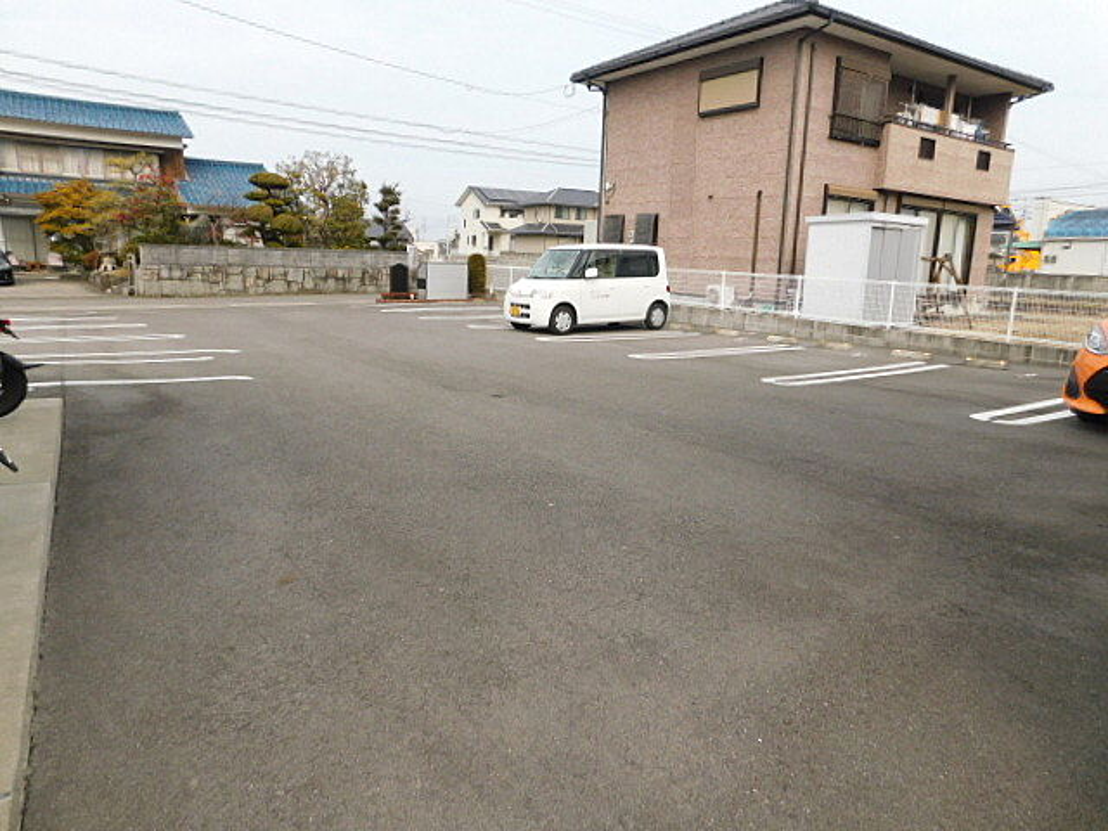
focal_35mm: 23
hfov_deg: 73.9
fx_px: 736
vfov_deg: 58.9
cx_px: 554
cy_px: 416
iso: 125
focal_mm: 4
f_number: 3
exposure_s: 1/800
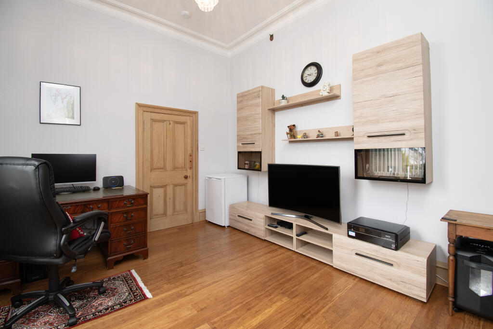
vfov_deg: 77.3
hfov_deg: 100.4
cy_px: 164
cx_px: 246
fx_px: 205
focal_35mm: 15
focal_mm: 10
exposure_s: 1/10
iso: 320
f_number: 8
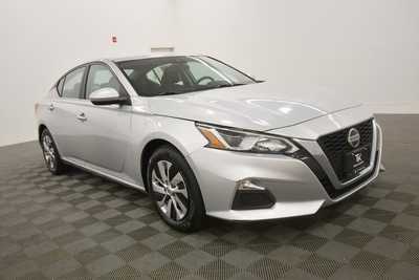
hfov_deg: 61.9
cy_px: 140
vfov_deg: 43.6
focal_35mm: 30
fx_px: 349
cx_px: 210
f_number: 5.6
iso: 800
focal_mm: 20
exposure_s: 1/250
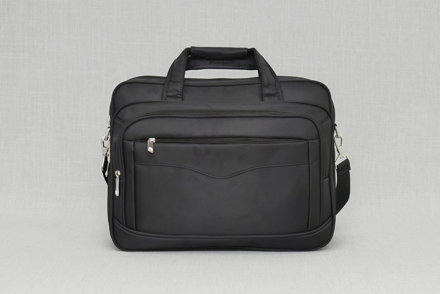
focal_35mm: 72
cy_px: 147
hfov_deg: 28.0
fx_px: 881
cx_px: 220
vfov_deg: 19.0
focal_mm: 48
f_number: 5.6
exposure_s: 1/60
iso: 100
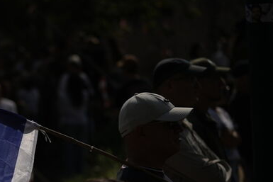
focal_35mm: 121
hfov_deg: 16.7
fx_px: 918
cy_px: 188
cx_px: 28
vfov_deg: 11.2
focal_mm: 50
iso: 100
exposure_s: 1/32000
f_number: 1.4
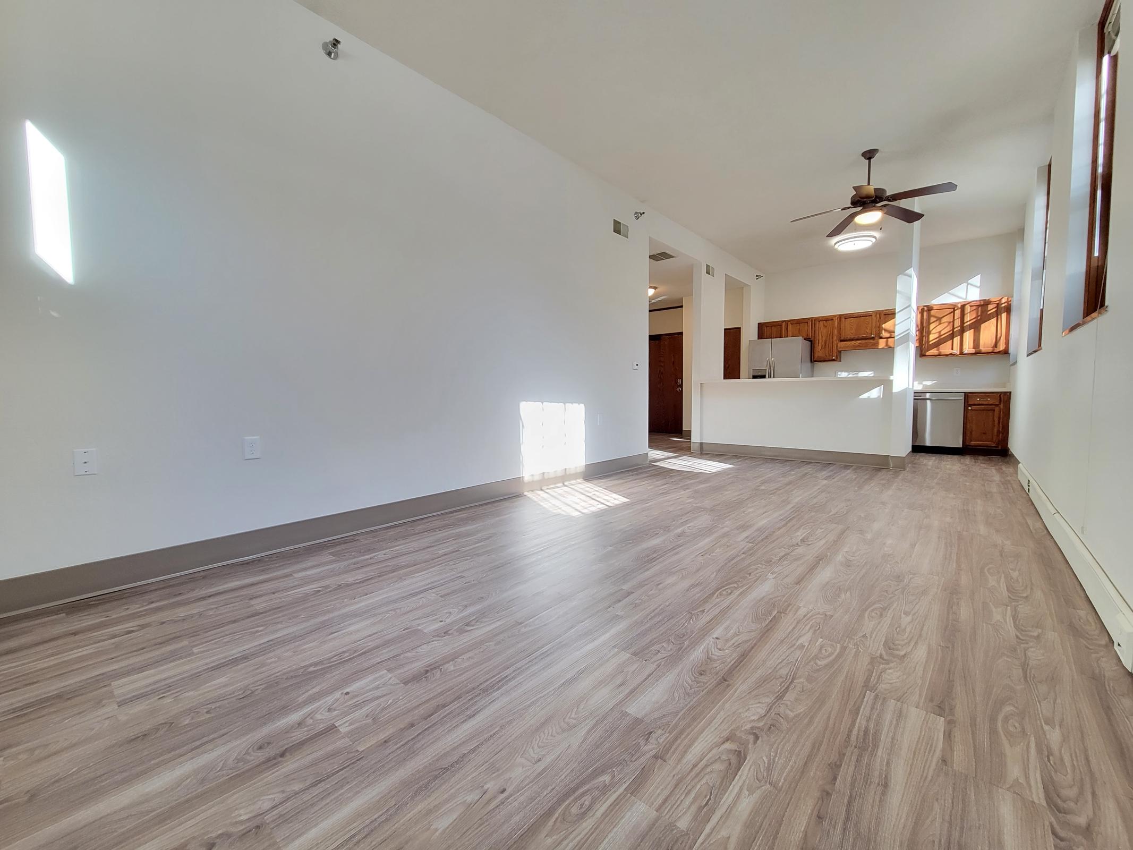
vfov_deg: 89.9
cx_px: 566
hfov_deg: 106.2
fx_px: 426
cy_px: 425
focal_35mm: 13
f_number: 2.2
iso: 250
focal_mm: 2.2
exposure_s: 1/60
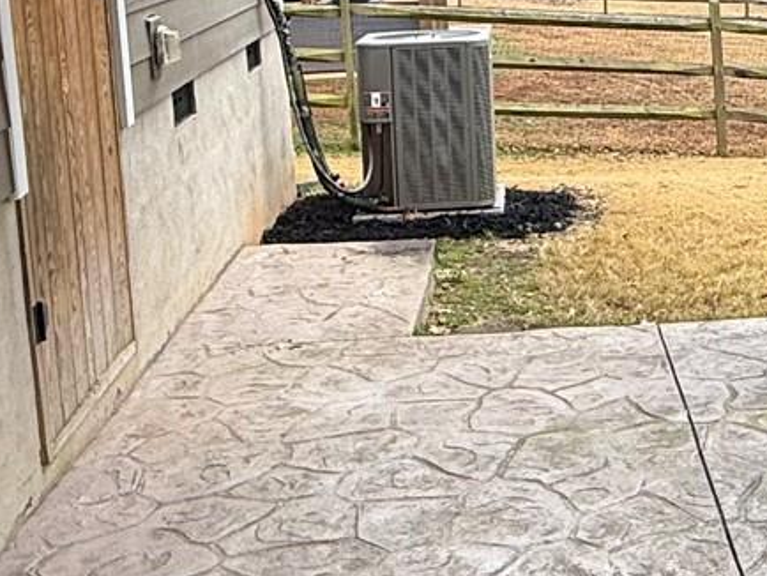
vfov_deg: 21.6
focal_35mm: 66
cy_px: 14
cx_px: 707
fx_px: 1463
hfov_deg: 28.1
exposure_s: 1/163
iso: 50
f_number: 2.2
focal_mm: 2.22
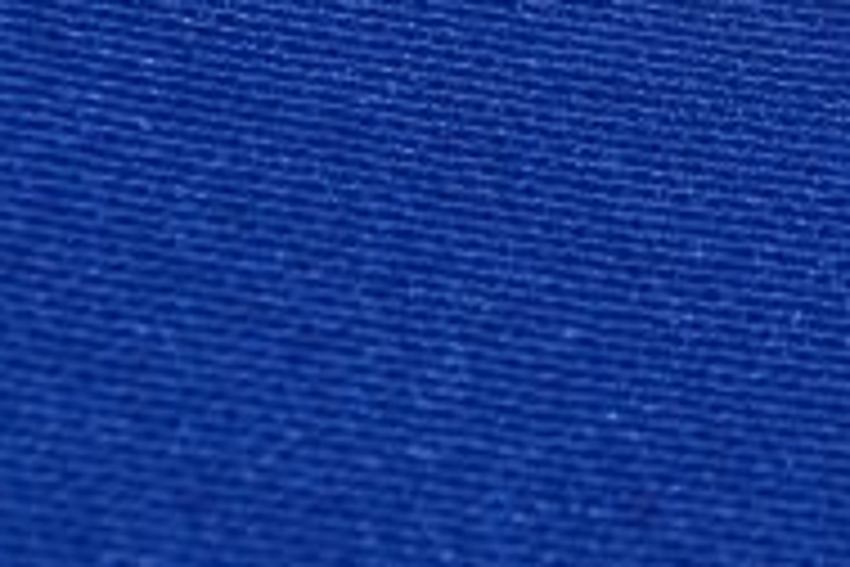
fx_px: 5407
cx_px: 1327
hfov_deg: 8.7
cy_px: -470
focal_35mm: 229
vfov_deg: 5.9
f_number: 8
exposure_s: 1/60
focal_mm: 36
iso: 100
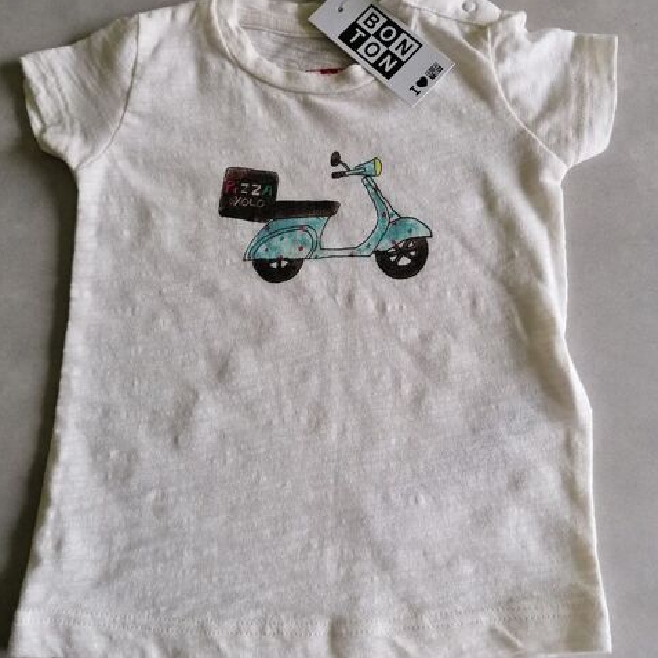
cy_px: 273
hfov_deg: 51.1
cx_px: 328
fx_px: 688
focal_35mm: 32
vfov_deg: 50.9
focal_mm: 4.75
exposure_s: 1/50
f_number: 1.8
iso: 160
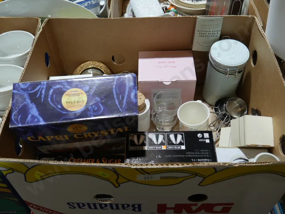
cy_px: 107
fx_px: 297
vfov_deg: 39.7
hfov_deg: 51.3
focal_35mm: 36
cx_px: 142
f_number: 4
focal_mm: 18
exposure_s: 1/60
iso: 200
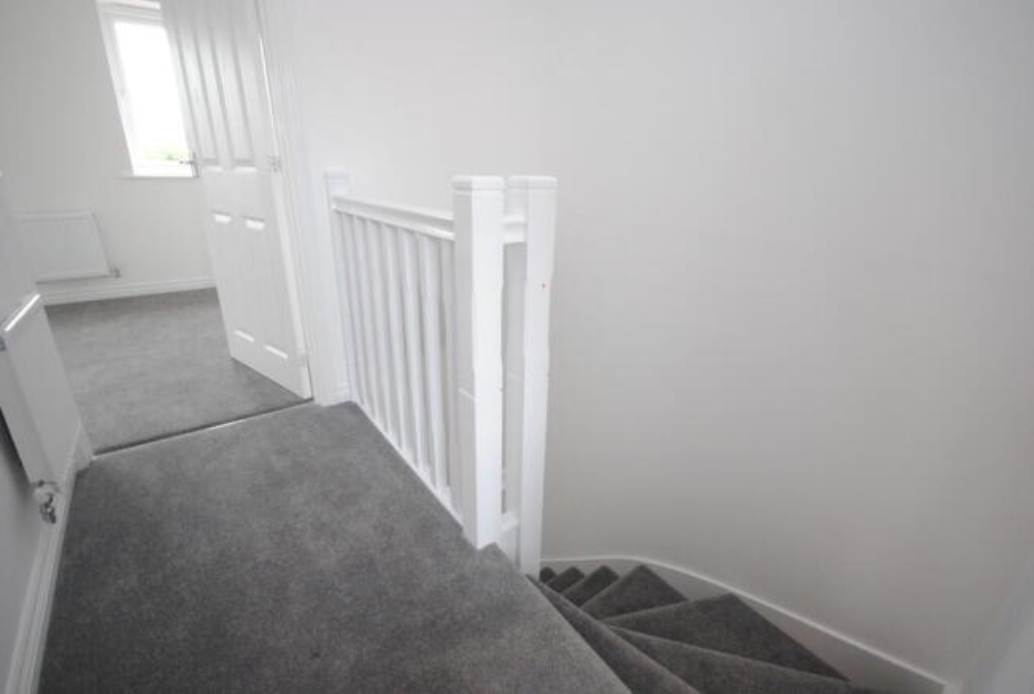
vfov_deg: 77.6
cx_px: 517
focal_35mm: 15
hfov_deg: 100.3
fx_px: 432
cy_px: 347
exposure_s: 1/25
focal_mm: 10
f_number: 4
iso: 400
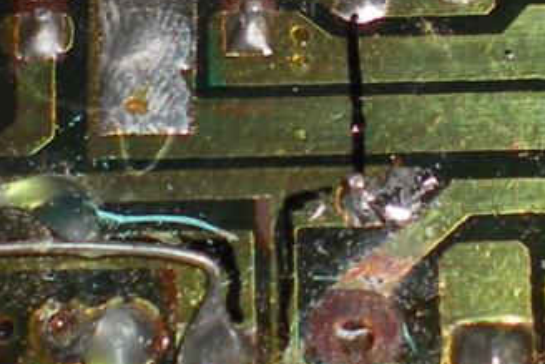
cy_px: 362
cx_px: 385
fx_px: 1166
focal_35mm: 77
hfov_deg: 26.1
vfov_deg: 17.3
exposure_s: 1/60
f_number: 4.6
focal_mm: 6.3
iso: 64
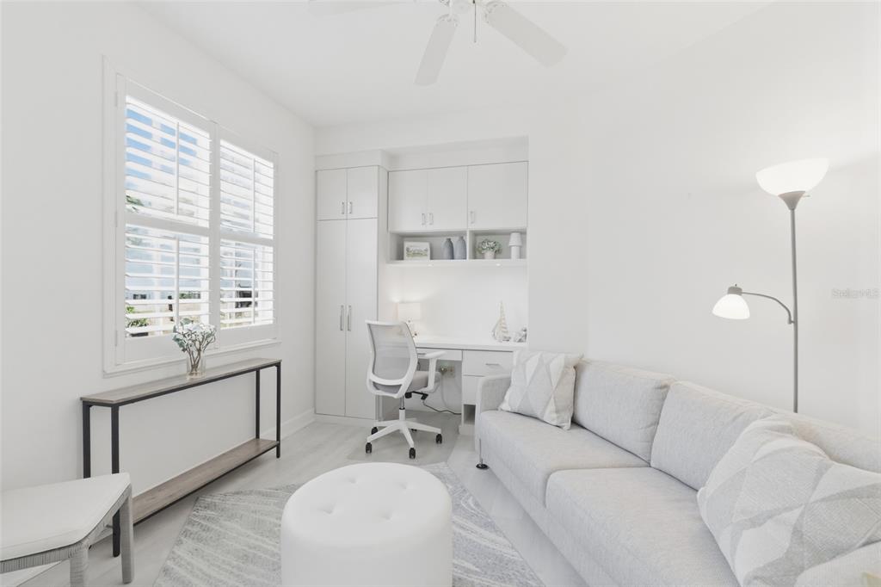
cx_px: 440
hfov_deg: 96.8
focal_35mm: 16
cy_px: 294
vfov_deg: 73.7
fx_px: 391
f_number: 9
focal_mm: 16
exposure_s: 1/5
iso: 400
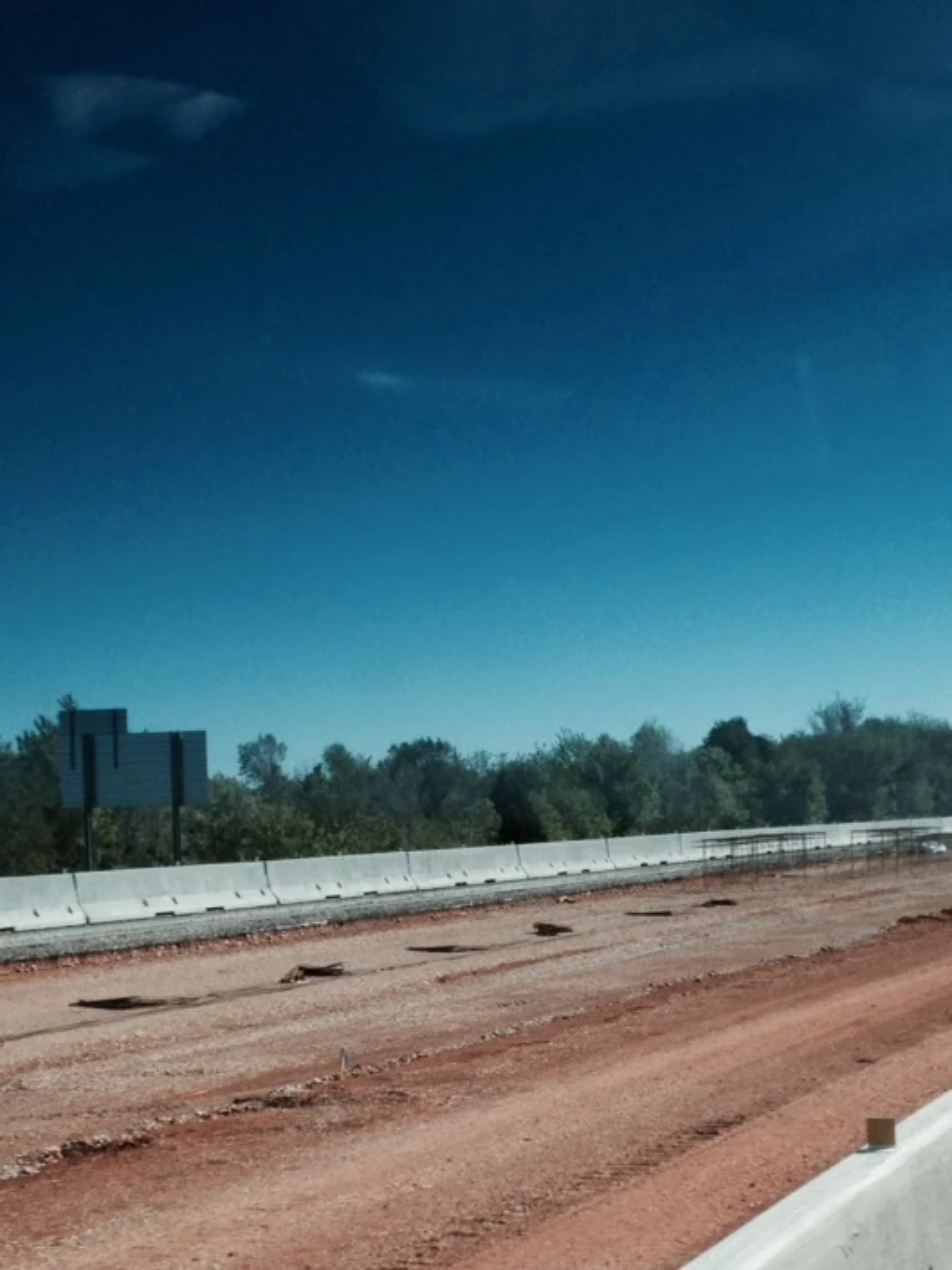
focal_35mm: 60
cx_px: 476
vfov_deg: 31.9
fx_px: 2200
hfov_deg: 24.4
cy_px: 860
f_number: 2.4
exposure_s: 1/1290
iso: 50
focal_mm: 4.12
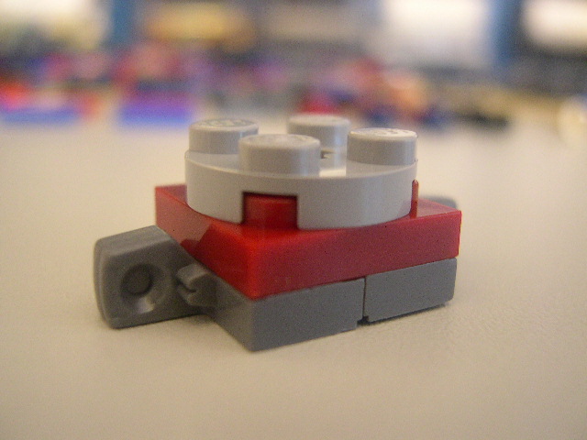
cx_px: 294
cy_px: 220
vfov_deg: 37.7
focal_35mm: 38
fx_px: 644
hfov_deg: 49.0
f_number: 2.8
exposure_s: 1/2
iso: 400
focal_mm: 8
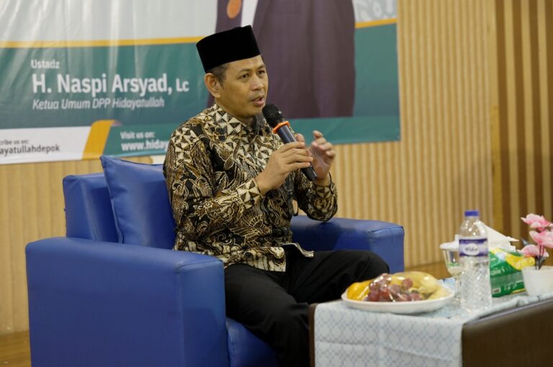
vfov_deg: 19.4
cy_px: 184
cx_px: 276
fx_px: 1074
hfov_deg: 28.9
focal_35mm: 70
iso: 2500
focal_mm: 70
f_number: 2.8
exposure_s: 1/80
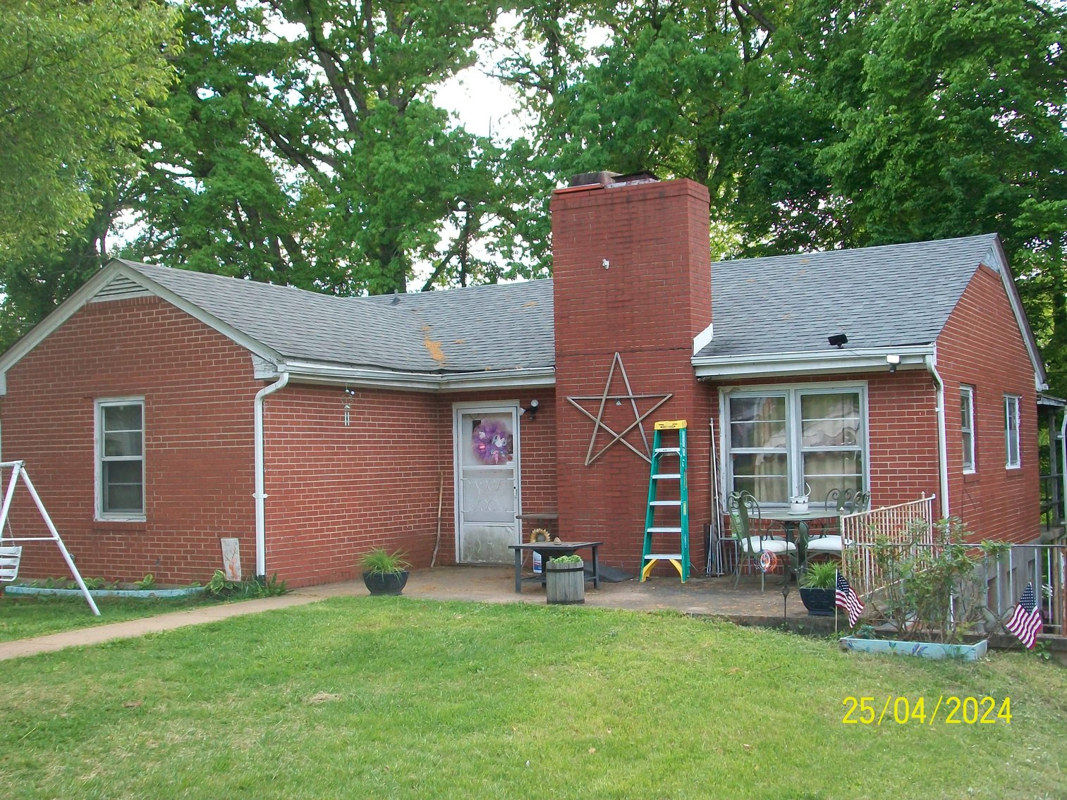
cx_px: 534
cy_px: 400
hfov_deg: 44.8
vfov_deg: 34.4
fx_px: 1295
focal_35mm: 42
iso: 80
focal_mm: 7.1
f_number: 3.2
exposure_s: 1/125
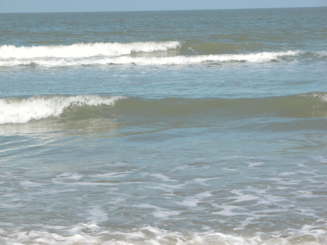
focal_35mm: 148
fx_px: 1398
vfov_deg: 10.0
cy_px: 122
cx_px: 164
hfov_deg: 13.3
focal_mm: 37.7
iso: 100
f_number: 6.9
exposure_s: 1/368
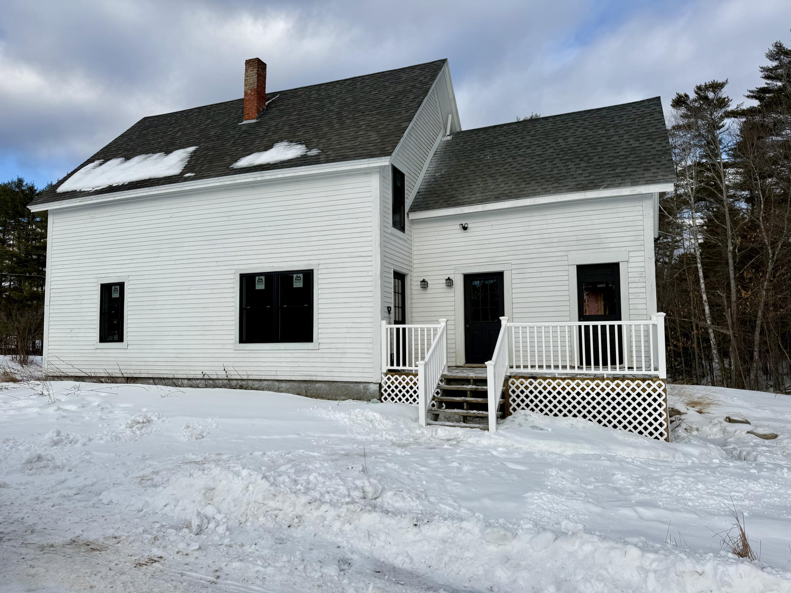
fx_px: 548
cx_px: 396
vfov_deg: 56.8
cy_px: 296
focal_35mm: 24
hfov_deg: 71.6
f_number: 1.78
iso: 80
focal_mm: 6.76
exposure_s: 1/4167
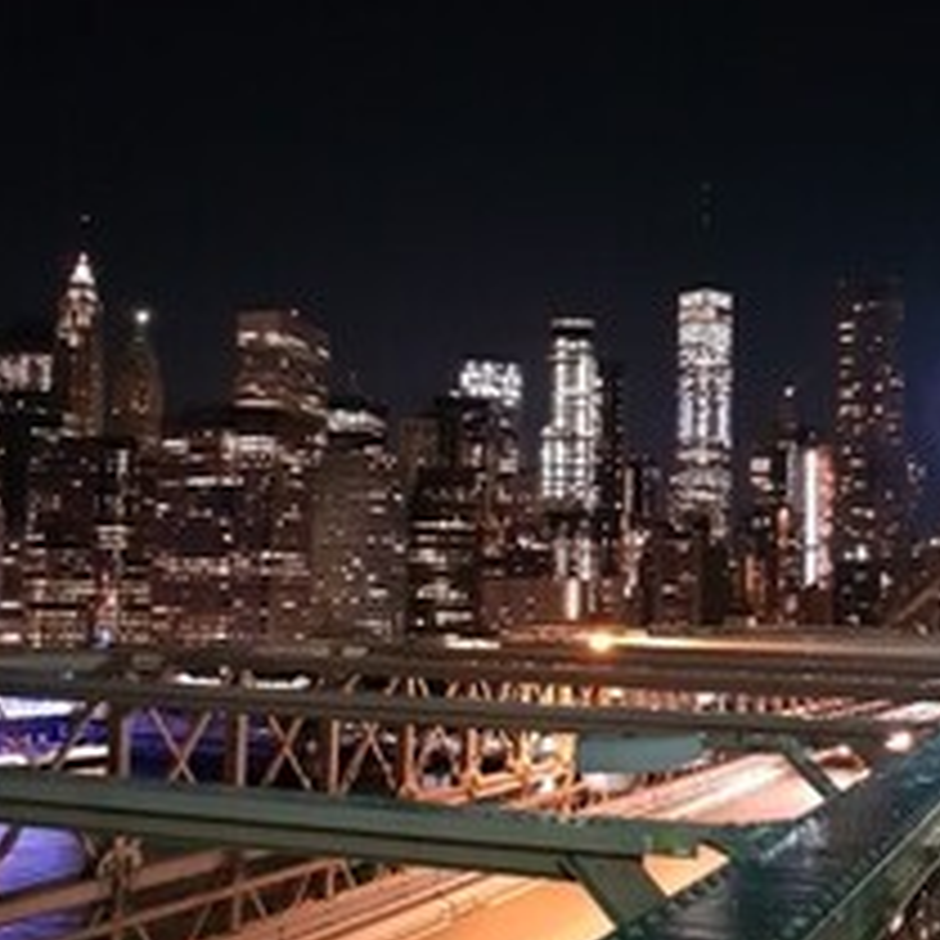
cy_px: 504
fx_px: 1352
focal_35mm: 44
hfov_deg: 38.2
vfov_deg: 38.3
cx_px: 571
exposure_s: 1/10
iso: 1000
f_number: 1.7
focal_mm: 4.2
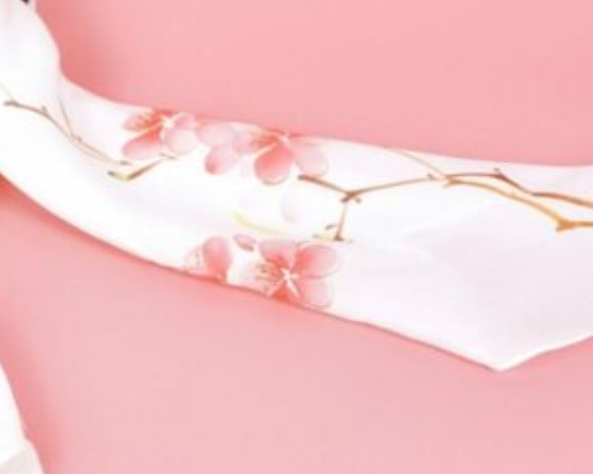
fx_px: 2227
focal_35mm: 127
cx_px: 39
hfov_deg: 15.0
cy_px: 310
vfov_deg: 12.1
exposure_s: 1/400
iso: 400
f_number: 2.8
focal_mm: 40
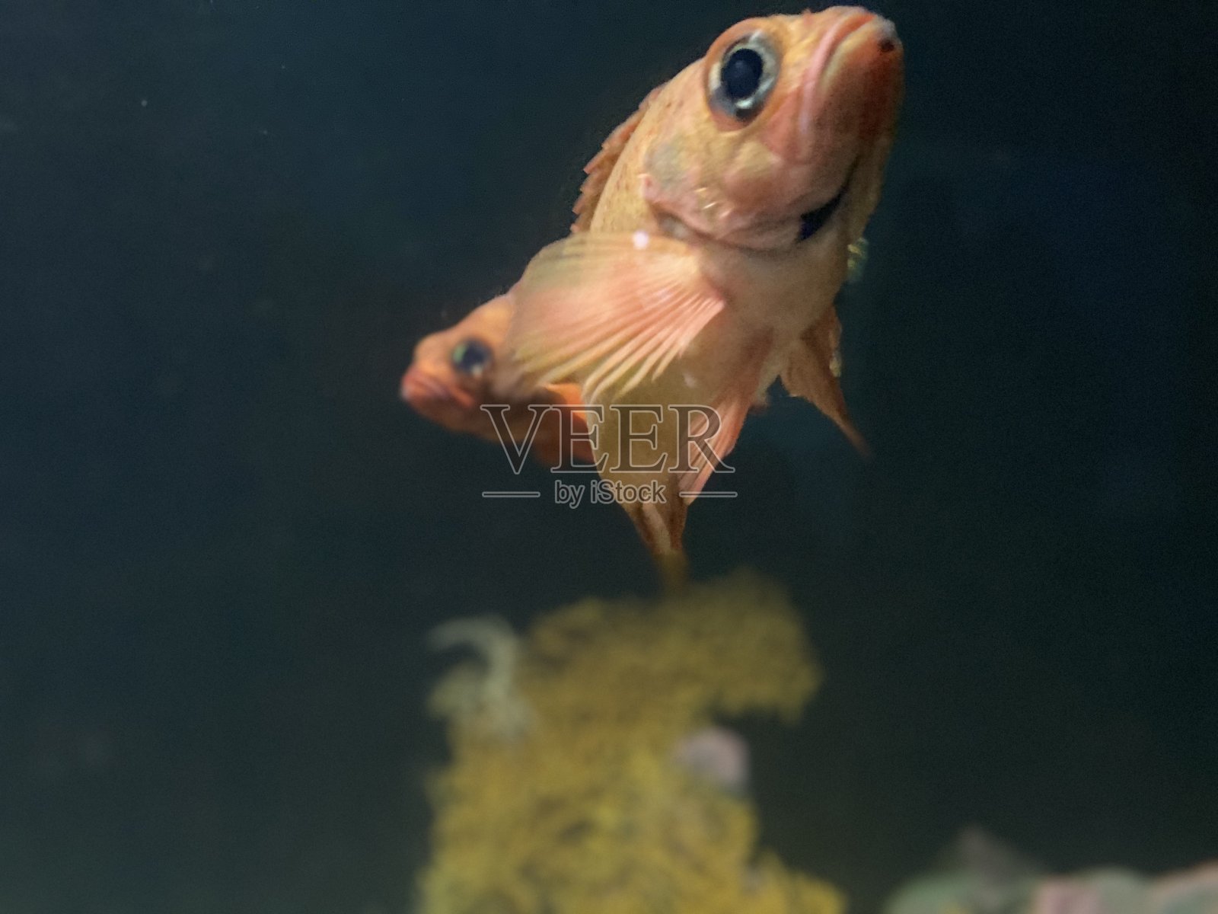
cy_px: 457
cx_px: 609
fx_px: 1830
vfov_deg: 28.0
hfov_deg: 36.8
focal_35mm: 52
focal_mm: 6
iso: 1000
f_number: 2
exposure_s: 1/15
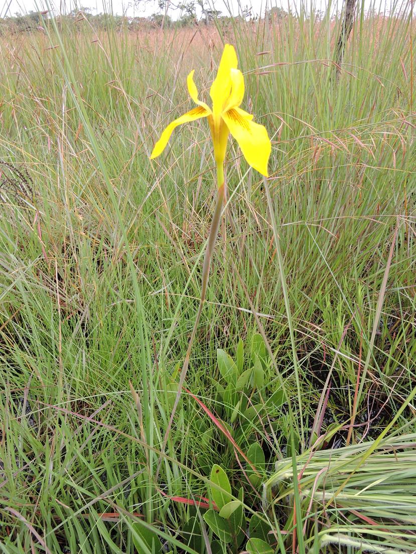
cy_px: 277
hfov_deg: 56.8
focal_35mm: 24
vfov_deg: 71.6
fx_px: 384
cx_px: 208
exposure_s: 1/200
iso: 100
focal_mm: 4.3
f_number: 3.3
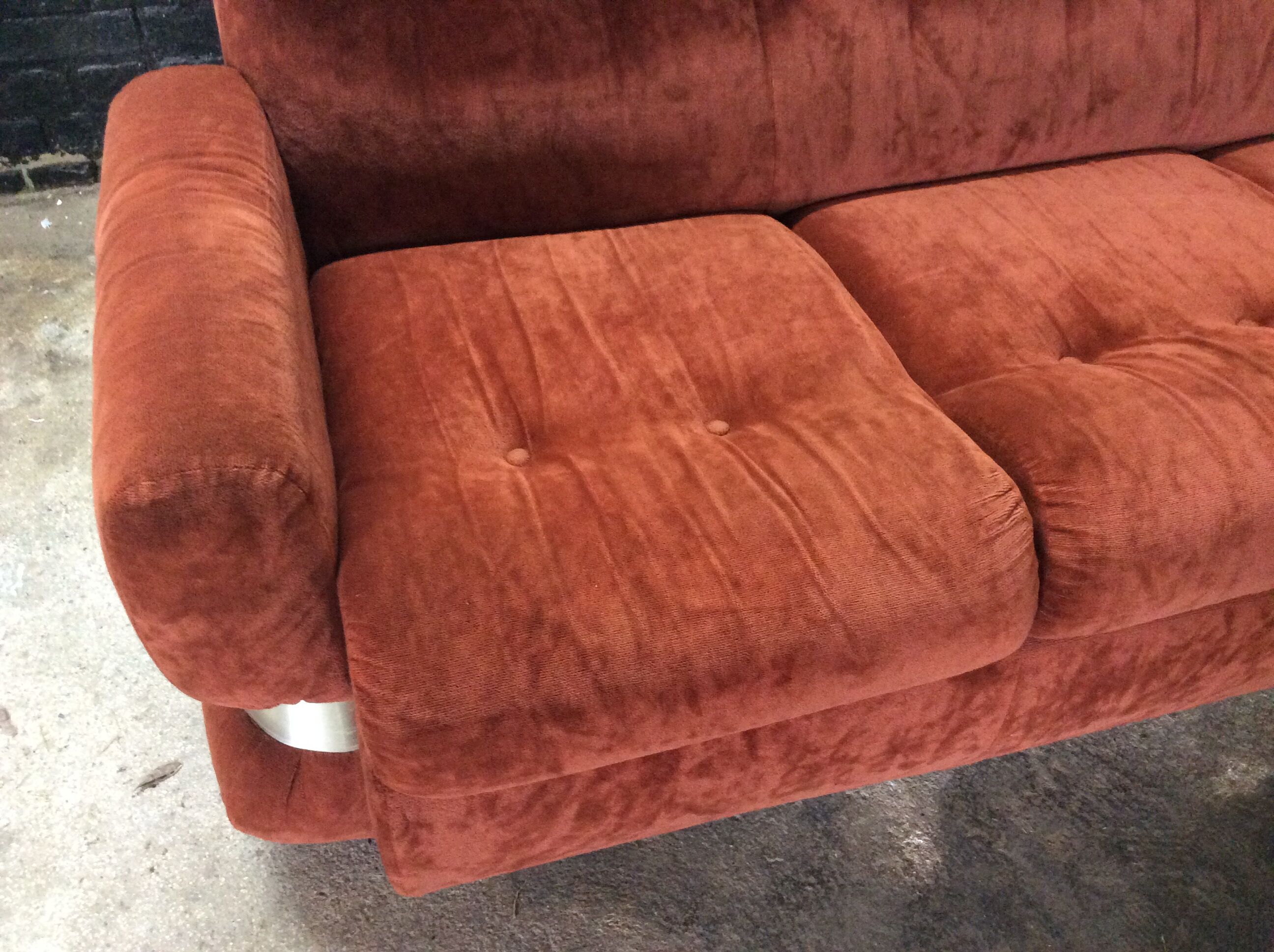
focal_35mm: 32
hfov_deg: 56.9
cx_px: 637
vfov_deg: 44.1
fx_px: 1176
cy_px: 476
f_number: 2.4
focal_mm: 3.3
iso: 320
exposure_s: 1/17
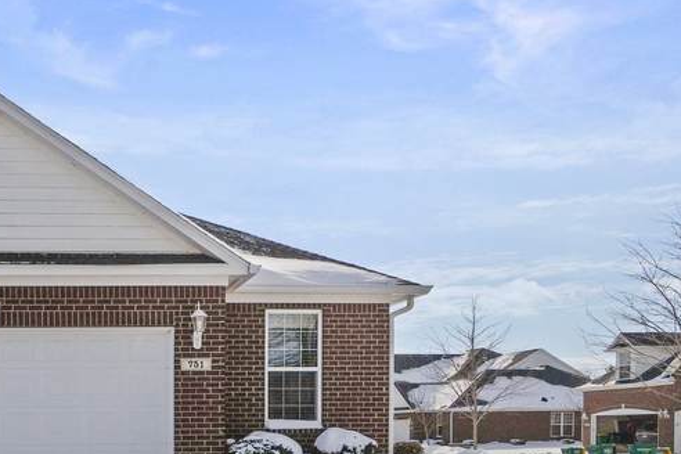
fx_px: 738
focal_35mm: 39
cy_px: 452
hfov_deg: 45.8
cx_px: 96
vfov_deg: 31.7
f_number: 7.1
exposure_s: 1/4000
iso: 250
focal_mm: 10
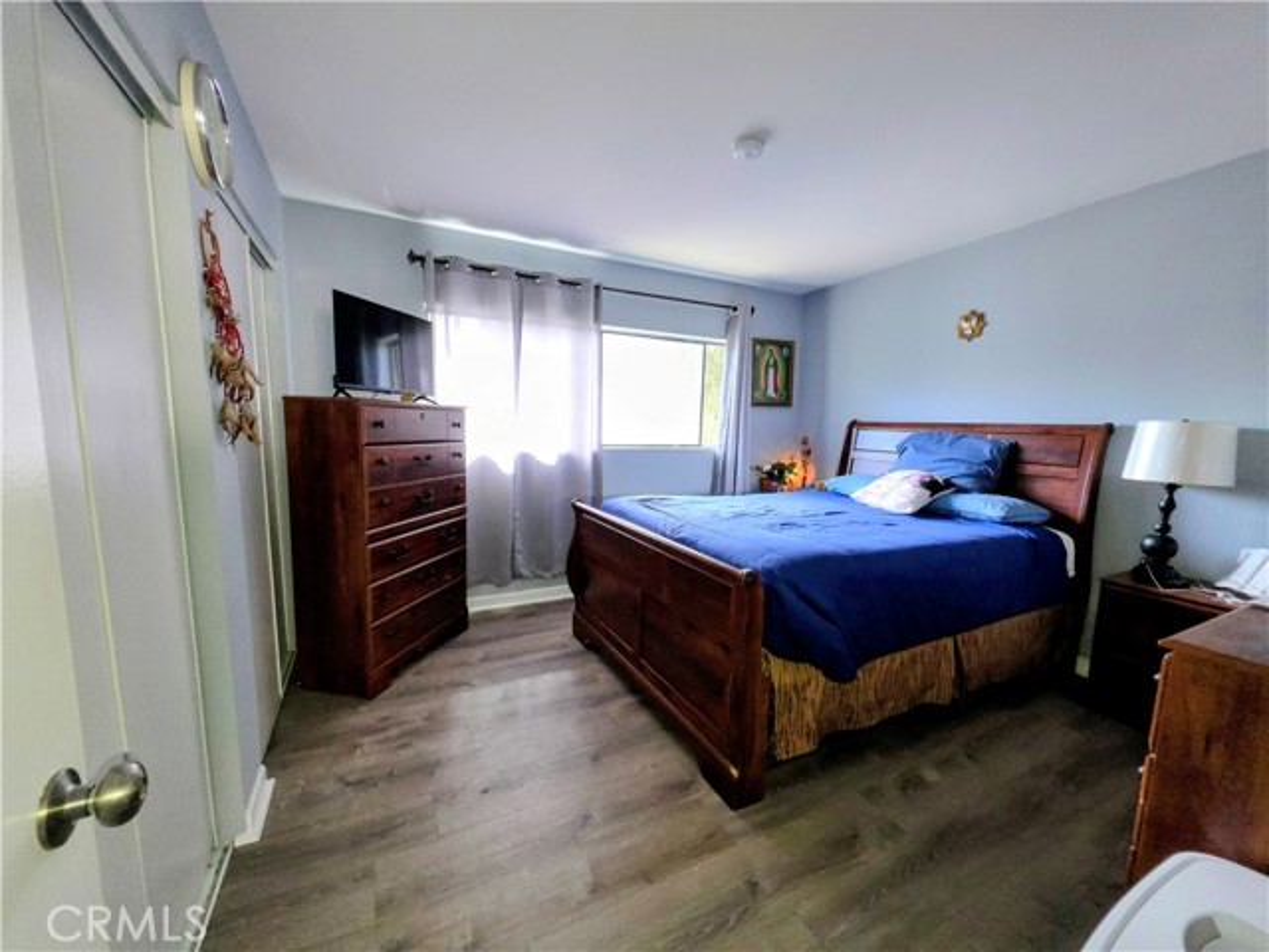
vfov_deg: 89.9
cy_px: 476
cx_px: 634
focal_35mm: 13
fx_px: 477
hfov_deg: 106.2
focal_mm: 2.2
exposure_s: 1/60
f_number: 1.9
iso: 160
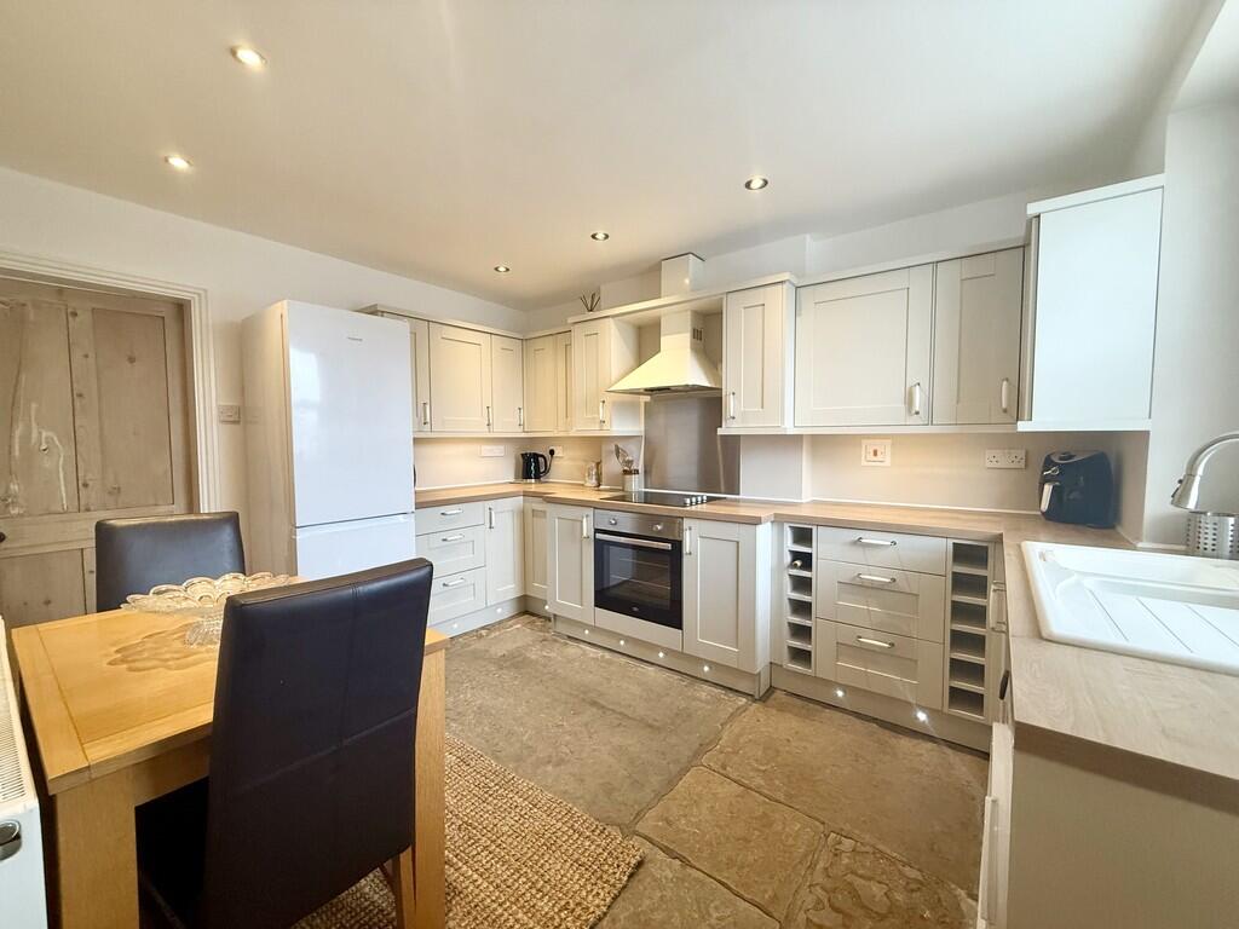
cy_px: 464
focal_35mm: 14
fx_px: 501
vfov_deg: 85.7
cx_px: 620
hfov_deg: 102.1
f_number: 2.2
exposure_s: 1/99
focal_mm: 2.22
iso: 250
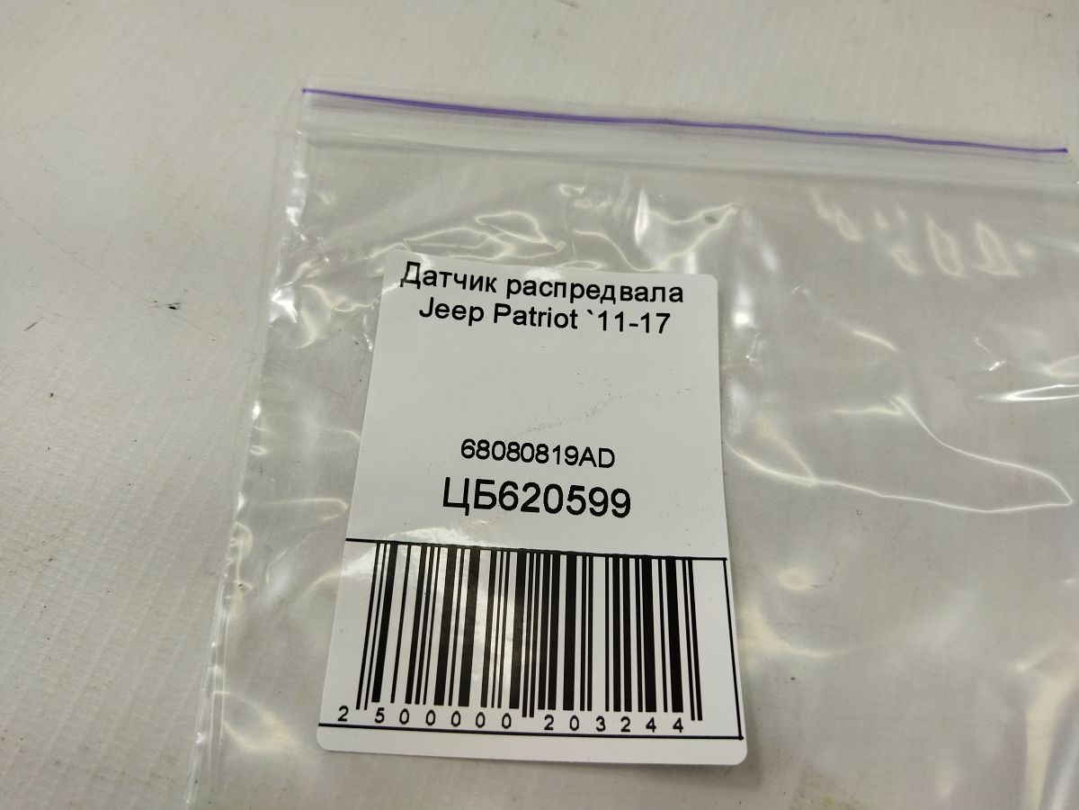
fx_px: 842
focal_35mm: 27
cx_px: 540
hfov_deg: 65.3
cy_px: 405
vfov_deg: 51.4
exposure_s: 1/306
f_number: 1.79
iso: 100
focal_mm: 4.71
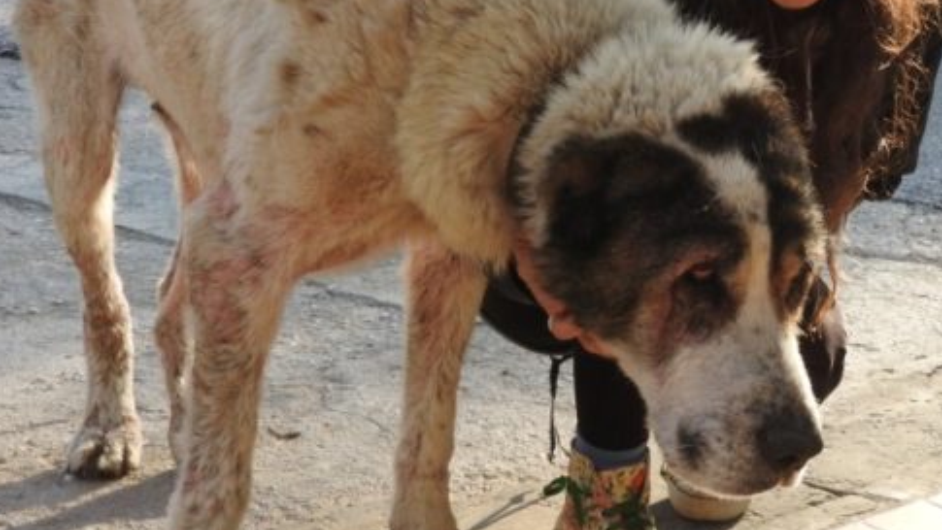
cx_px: 612
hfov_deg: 30.4
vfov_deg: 17.0
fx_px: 1724
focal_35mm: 69
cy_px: -19
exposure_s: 1/250
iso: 100
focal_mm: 7.2
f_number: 3.8
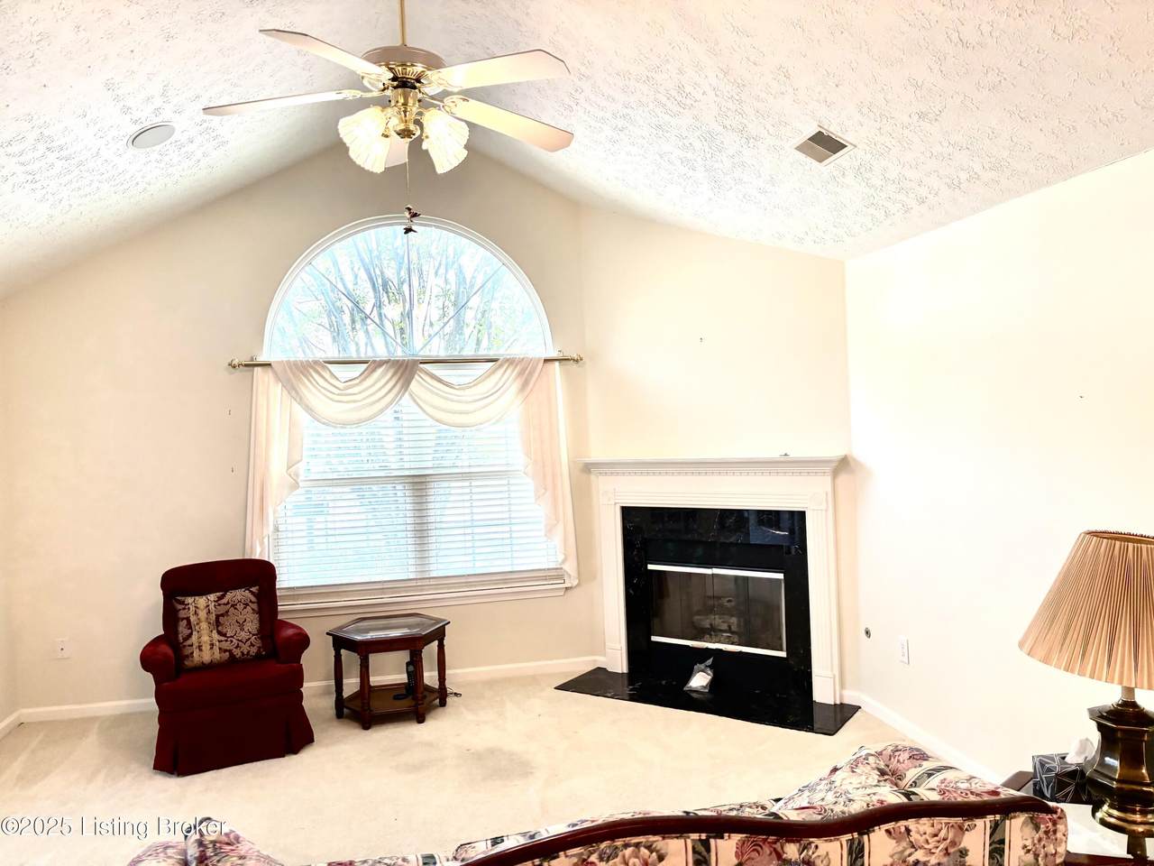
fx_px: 867
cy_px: 433
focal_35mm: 26
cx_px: 577
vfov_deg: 53.1
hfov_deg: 67.3
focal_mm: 5.96
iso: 125
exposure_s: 1/120
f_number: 1.6
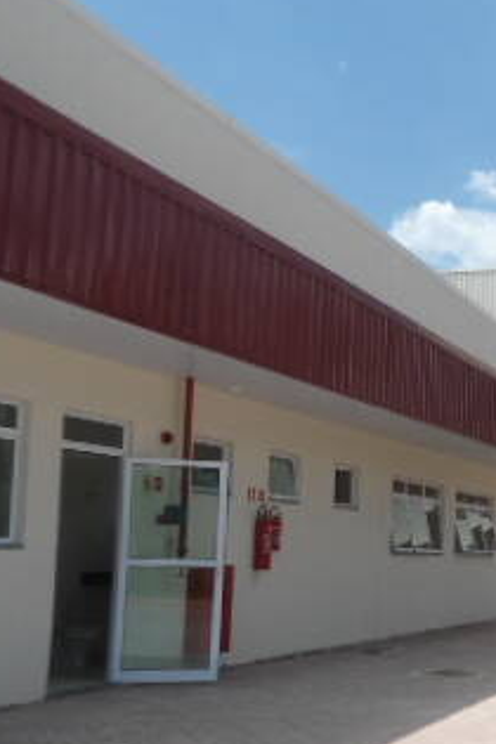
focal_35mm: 55
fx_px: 1137
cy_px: 477
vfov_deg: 36.0
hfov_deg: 22.8
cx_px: 576
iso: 80
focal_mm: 4.7
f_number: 8
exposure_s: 1/200
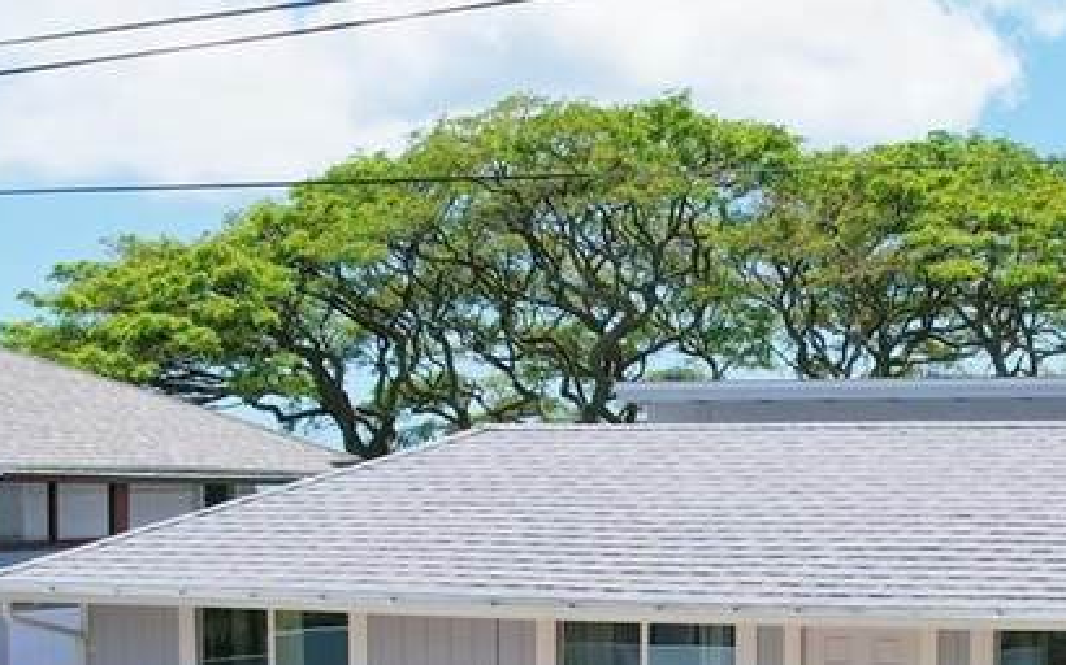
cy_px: 646
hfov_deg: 28.9
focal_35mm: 70
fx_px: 2033
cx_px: 803
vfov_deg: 18.2
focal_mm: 8.38
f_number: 2.8
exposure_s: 1/2500
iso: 150
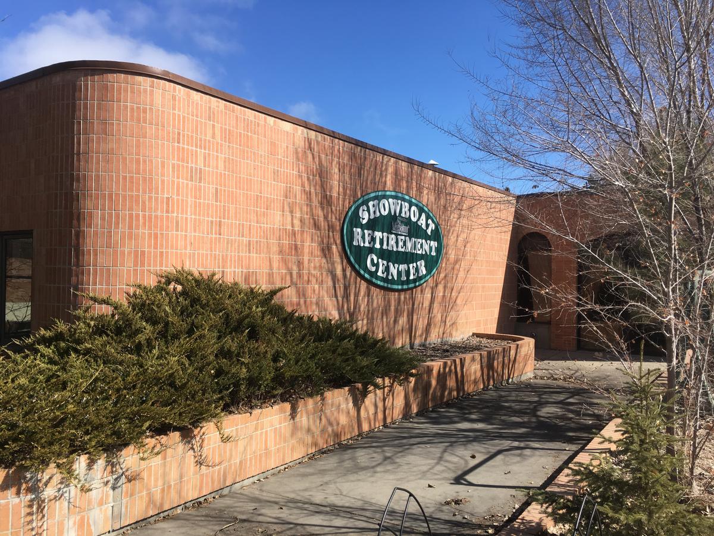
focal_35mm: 29
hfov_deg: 61.7
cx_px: 357
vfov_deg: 48.2
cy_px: 268
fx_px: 598
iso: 25
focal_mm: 4.15
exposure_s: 1/1183
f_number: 2.2
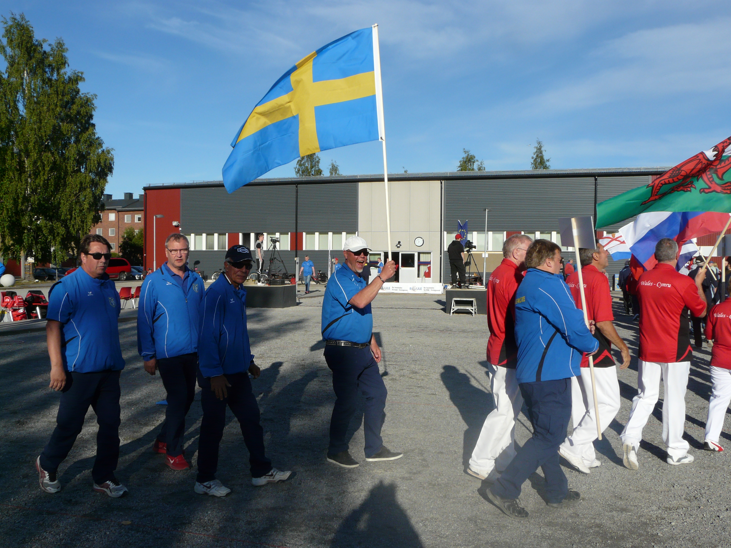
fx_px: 676
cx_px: 366
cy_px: 274
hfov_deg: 56.8
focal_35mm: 32
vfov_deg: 44.2
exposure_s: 1/800
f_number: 5
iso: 100
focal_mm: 5.2
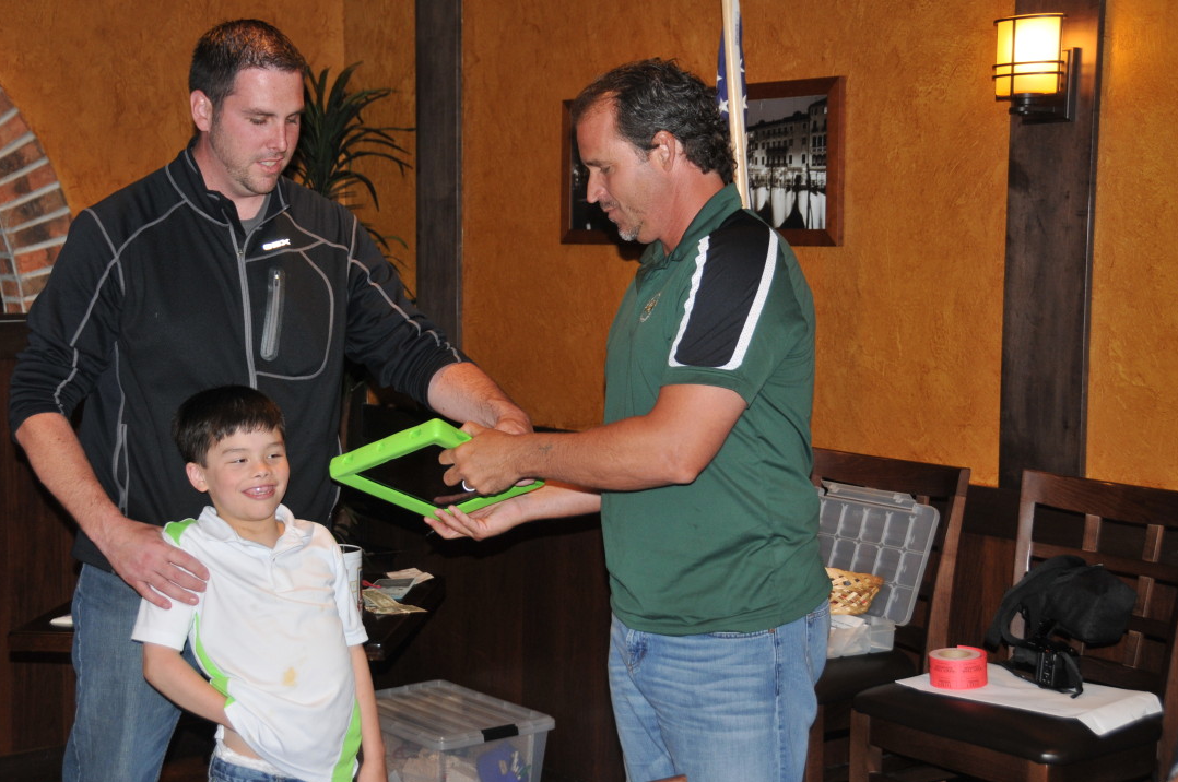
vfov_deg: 23.7
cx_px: 504
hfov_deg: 35.0
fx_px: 1863
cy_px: 412
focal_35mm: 57
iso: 400
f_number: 4.2
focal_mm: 32
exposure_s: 1/60
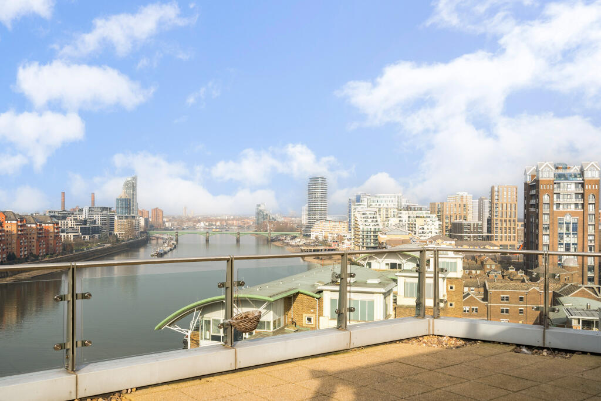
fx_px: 584
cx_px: 300
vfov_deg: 37.9
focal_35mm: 35
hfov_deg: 54.4
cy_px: 200
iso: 500
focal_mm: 35
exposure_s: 1/500
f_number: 11
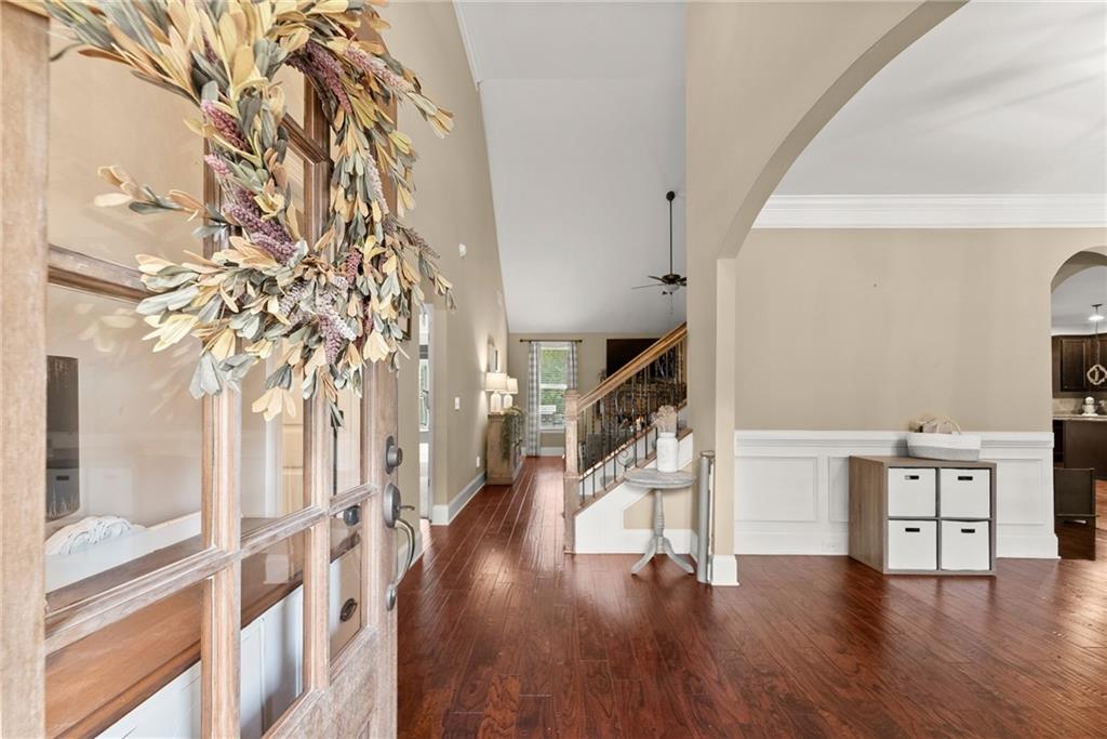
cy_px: 370
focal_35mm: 14
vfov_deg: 81.2
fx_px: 431
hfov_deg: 104.2
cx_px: 554
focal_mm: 14
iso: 800
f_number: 7.1
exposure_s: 1/6
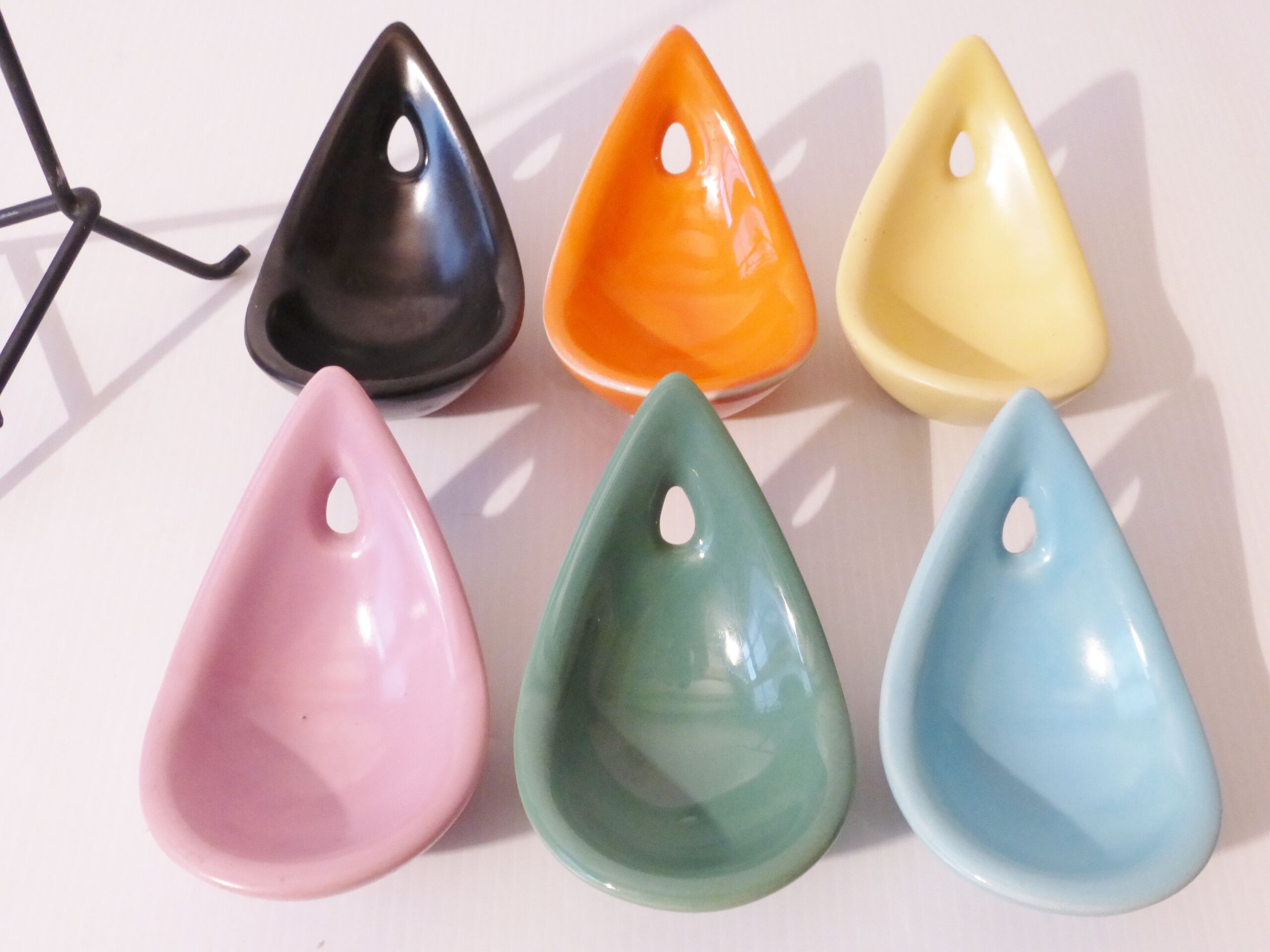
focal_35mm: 35
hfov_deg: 52.6
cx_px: 635
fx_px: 1284
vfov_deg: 40.7
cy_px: 476
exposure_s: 1/50
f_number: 3.7
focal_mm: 6.1
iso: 400
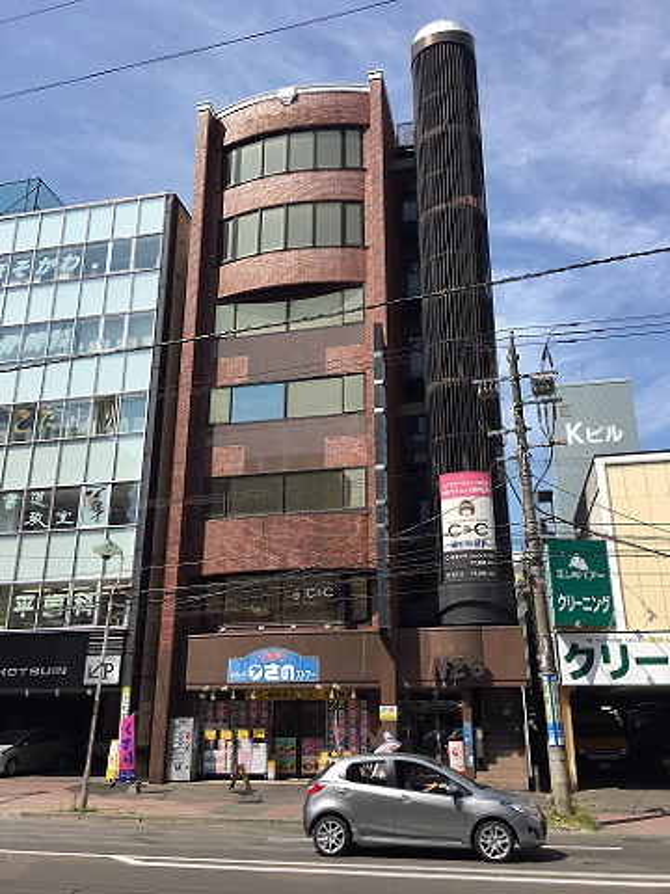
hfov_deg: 48.2
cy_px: 447
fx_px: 748
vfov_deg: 61.7
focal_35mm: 29
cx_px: 335
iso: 25
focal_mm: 4.15
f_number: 2.2
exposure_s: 1/1479
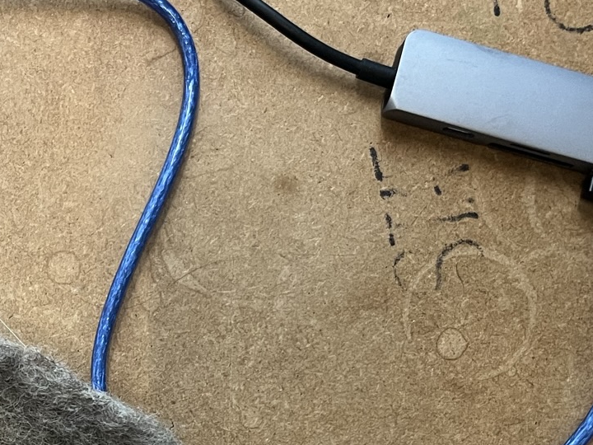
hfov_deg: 25.0
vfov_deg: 19.1
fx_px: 1268
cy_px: 488
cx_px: -2
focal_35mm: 74
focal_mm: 5.1
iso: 200
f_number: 1.6
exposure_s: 1/50
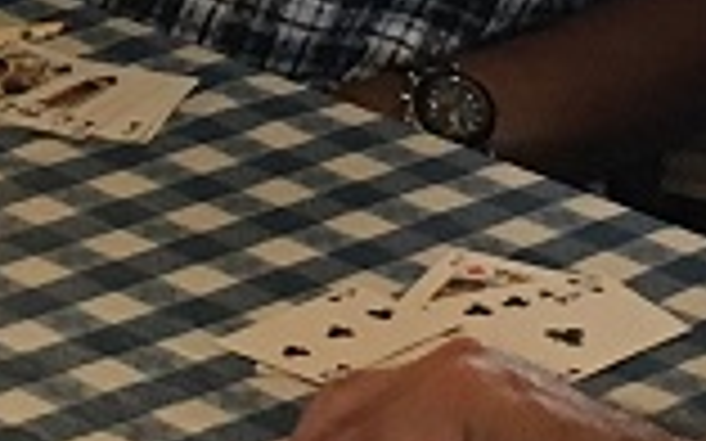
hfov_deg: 8.8
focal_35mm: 237
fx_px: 4558
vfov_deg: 5.3
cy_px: -652
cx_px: -4
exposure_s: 1/30
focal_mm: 4.15
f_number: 2.2
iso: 100
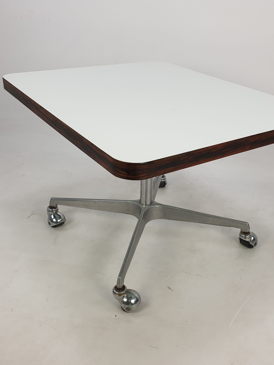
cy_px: 183
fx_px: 369
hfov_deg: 40.6
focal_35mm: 35
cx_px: 157
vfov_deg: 52.6
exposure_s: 1/120
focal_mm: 4.3
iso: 50
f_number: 2.4
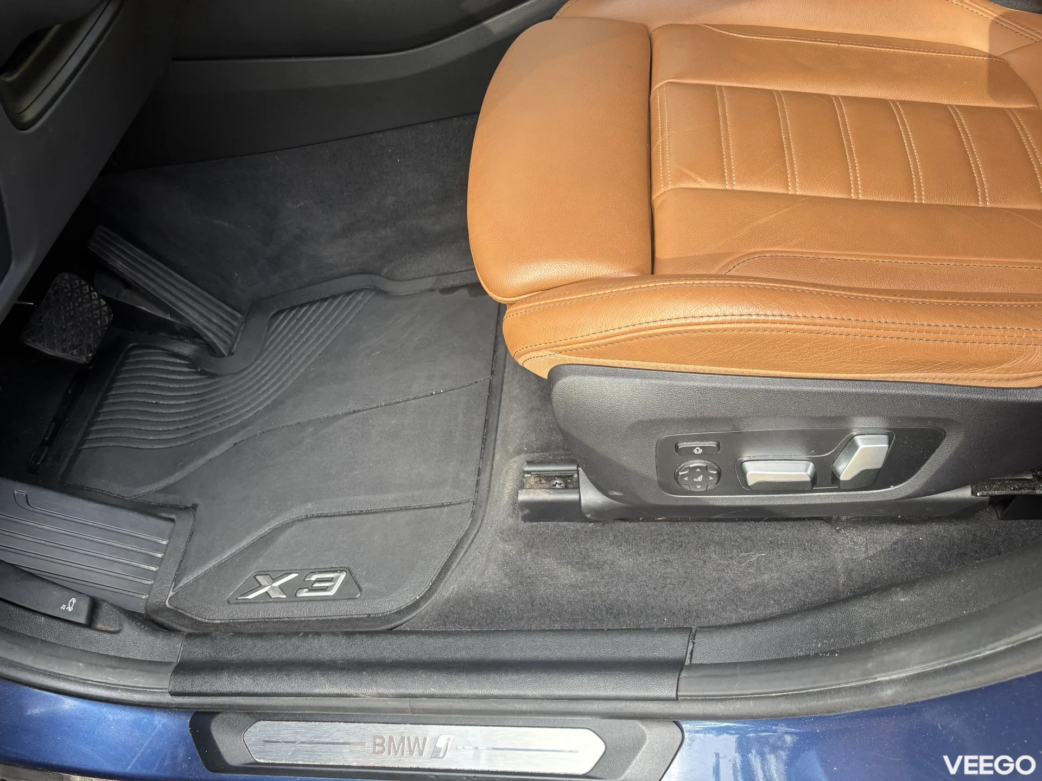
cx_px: 521
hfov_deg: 67.3
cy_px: 390
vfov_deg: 53.1
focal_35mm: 26
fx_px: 783
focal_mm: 5.96
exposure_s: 1/121
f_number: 1.6
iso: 64
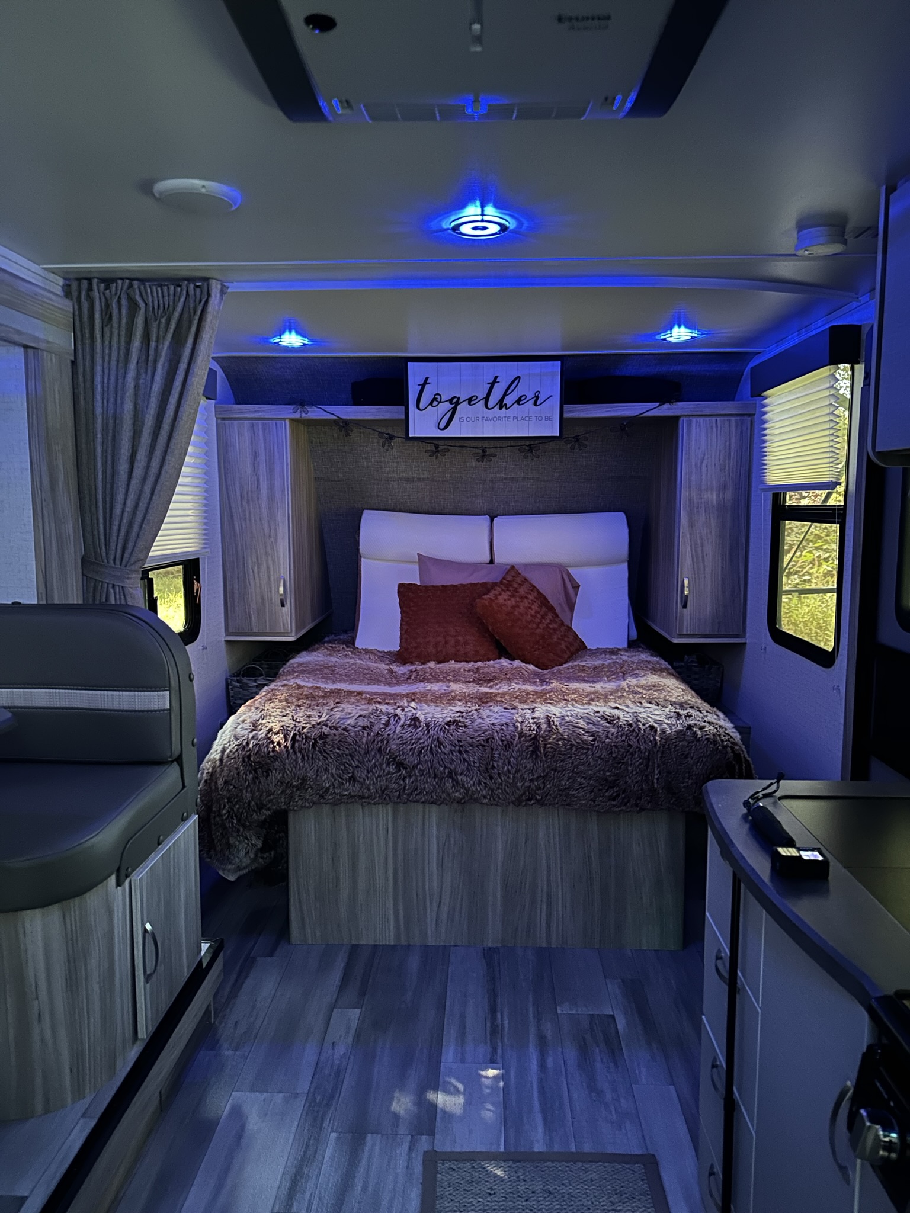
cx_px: 455
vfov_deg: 71.6
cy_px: 606
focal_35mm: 24
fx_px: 841
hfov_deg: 56.8
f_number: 1.78
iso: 1250
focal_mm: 6.86
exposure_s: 1/9
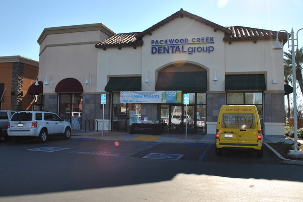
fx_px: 286
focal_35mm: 34
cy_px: 99
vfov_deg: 38.9
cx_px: 150
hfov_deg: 55.8
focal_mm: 22
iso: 100
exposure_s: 1/200
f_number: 9
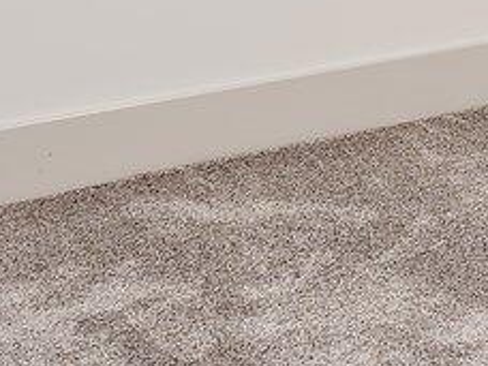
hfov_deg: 13.4
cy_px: -448
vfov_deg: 10.8
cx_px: 1044
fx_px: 1706
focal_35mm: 121
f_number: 9
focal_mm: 14
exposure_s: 2.5
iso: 100
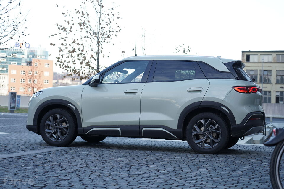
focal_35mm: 61
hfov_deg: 32.9
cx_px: 142
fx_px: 481
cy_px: 94
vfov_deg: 22.3
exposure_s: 1/160
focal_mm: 61
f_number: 4
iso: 200
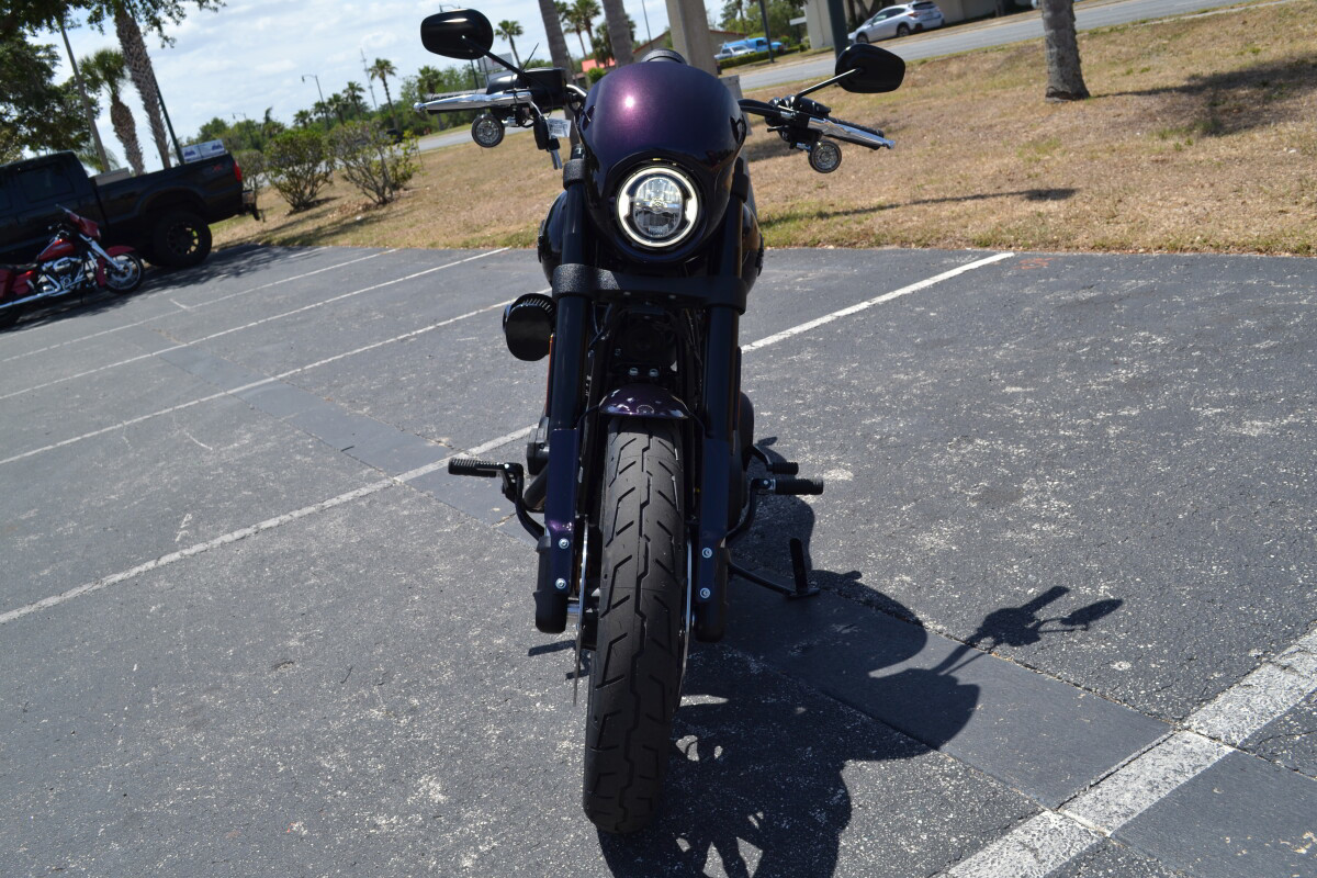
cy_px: 439
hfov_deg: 57.2
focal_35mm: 33
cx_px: 658
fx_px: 1207
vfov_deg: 40.0
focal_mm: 22
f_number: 8
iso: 100
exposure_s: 1/250
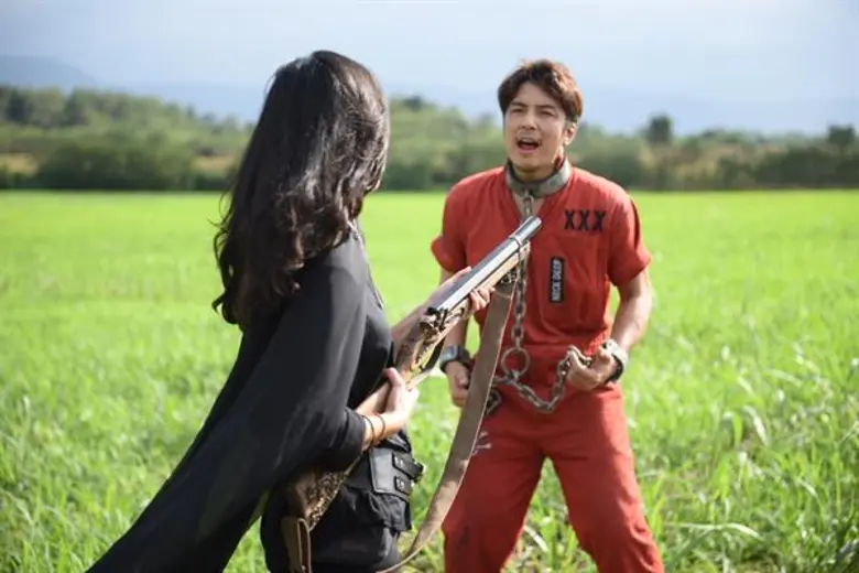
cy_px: 286
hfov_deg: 28.8
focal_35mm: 70
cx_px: 430
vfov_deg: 19.5
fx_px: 1670
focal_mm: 70
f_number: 2.8
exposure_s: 1/640
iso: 100
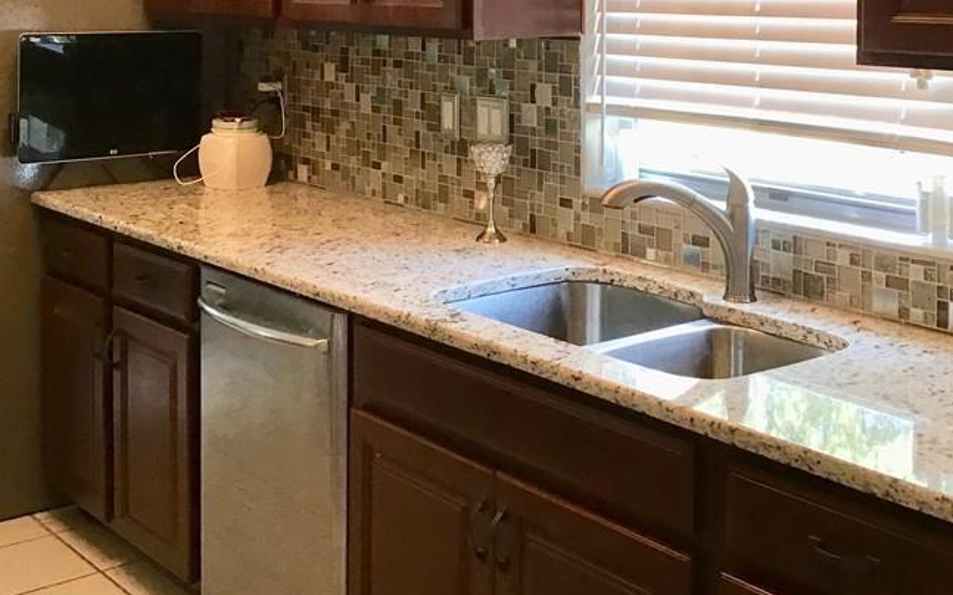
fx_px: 1350
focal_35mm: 52
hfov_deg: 38.9
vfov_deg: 24.1
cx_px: 490
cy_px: 43
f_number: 2.4
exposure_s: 1/30
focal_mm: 3.3
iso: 80
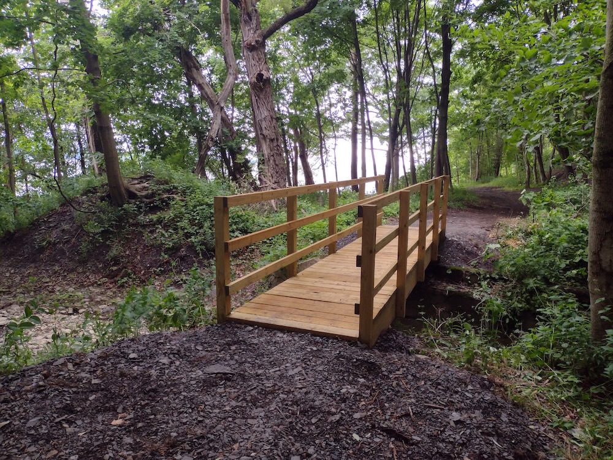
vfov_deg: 51.4
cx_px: 306
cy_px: 230
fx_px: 478
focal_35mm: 27
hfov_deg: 65.3
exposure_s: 1/120
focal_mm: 4.71
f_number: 1.7
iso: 128
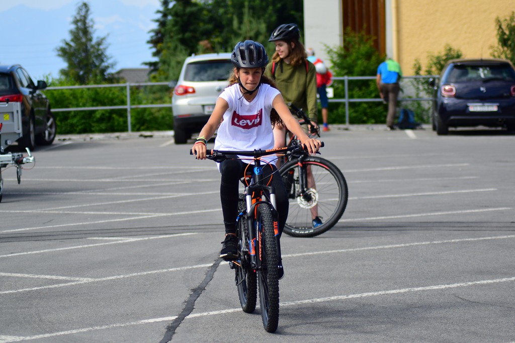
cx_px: 258
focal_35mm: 158
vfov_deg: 8.7
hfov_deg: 13.0
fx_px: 2253
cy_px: 172
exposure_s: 1/1250
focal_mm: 105
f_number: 4
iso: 250
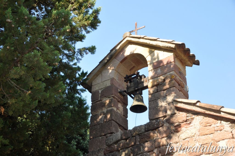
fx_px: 411
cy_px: 78
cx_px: 118
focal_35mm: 63
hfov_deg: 31.9
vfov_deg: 21.5
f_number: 10
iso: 500
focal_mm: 42
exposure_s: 1/200
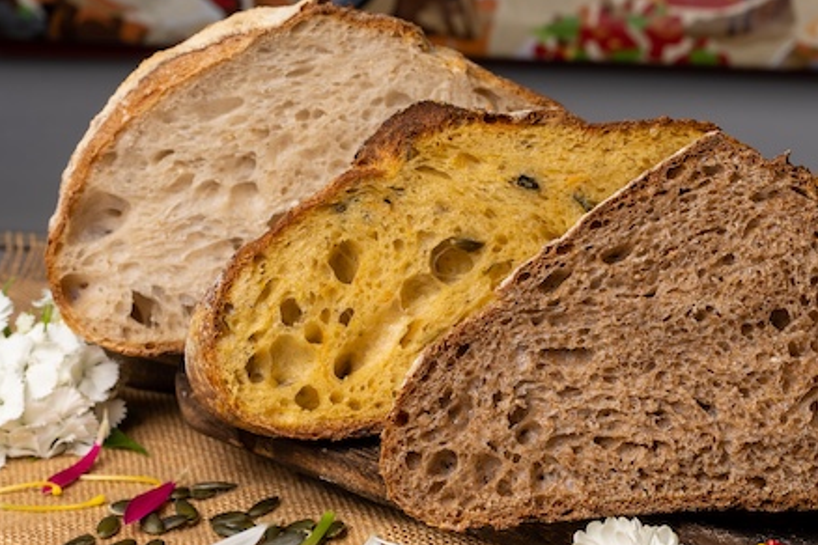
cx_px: 497
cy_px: 319
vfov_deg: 11.9
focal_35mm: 115
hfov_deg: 17.8
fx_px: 2613
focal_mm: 56
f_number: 10
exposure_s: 1/160
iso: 50
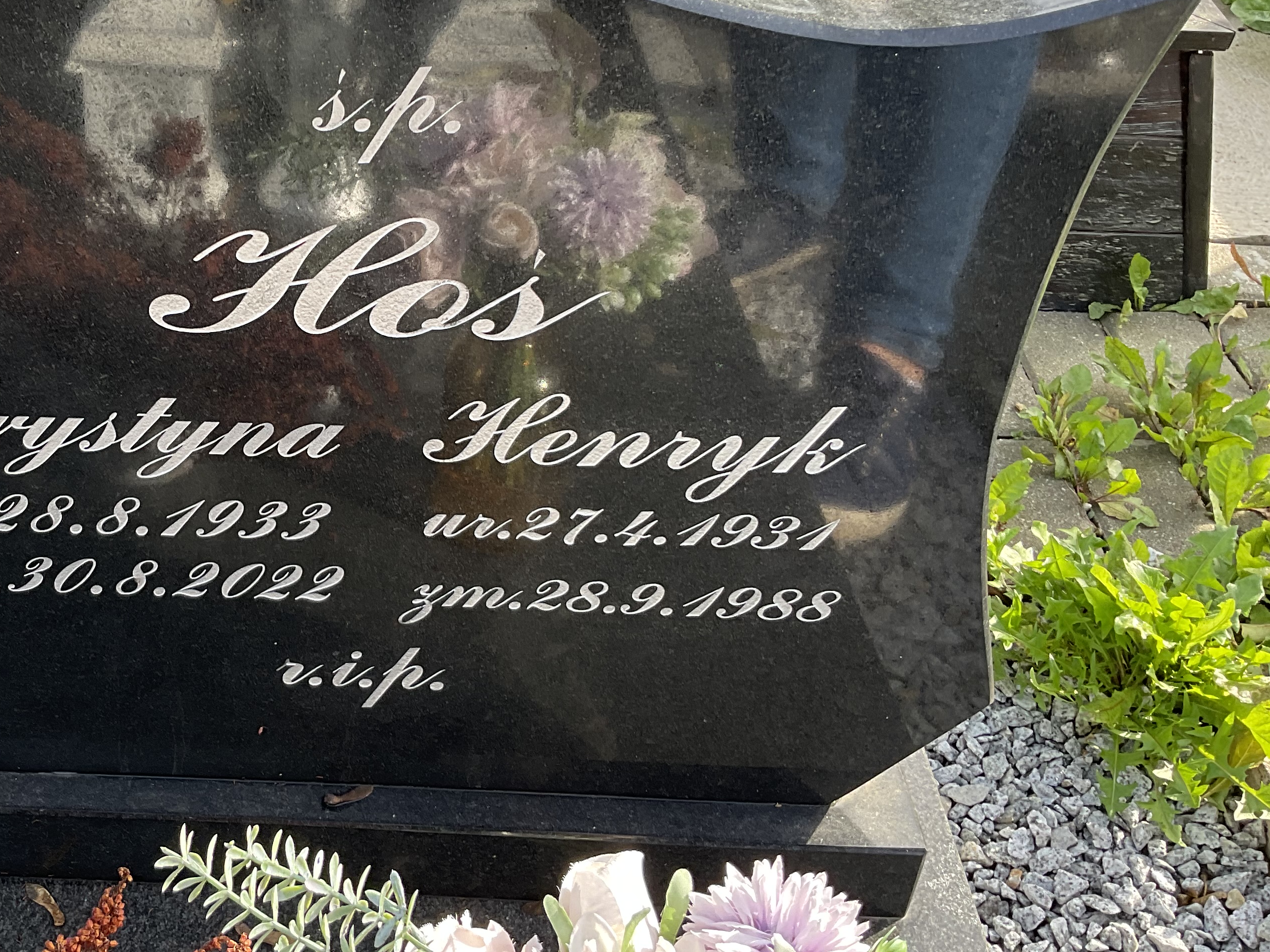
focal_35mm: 46
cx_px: 265
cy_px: 353
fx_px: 1687
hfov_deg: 39.7
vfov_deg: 31.4
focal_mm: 3
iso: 16
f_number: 1.8
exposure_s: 1/181
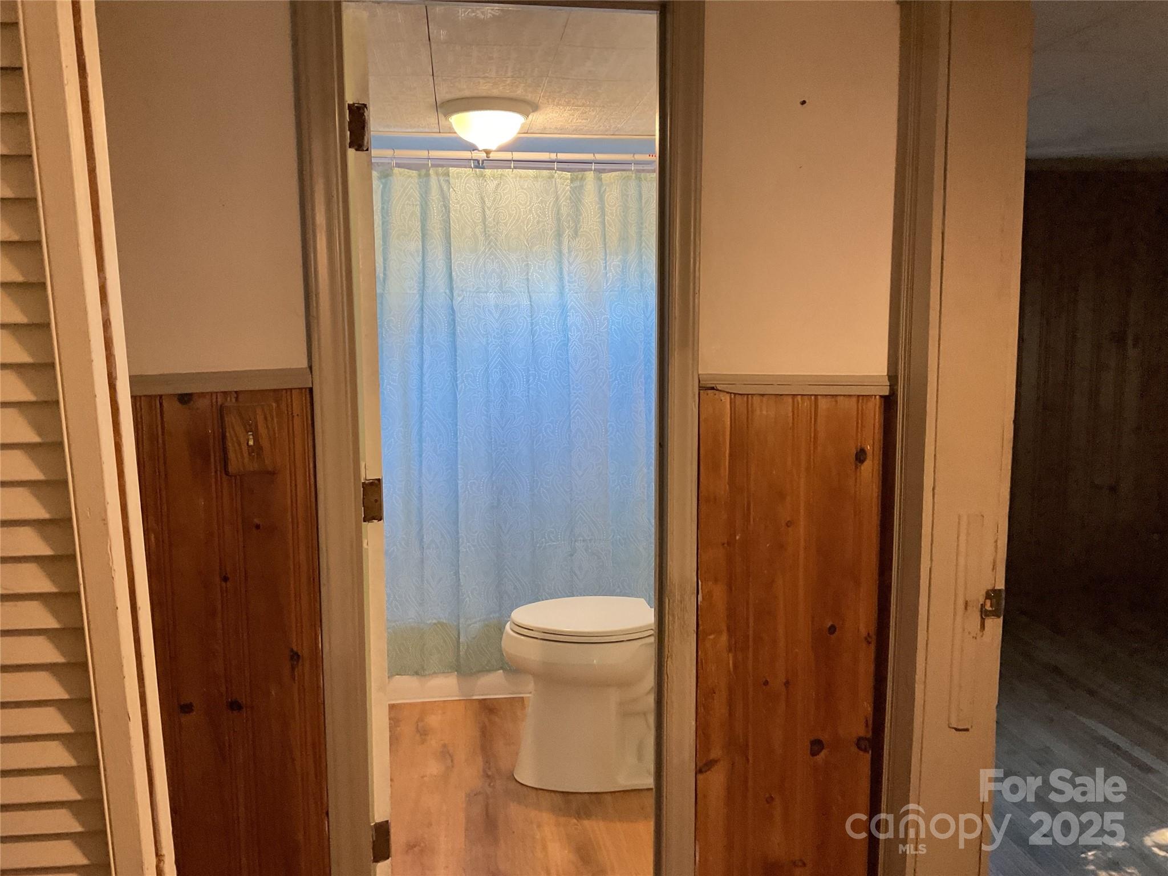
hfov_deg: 61.7
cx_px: 584
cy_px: 438
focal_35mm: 29
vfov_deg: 48.2
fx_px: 979
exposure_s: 1/60
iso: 200
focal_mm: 3
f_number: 1.8
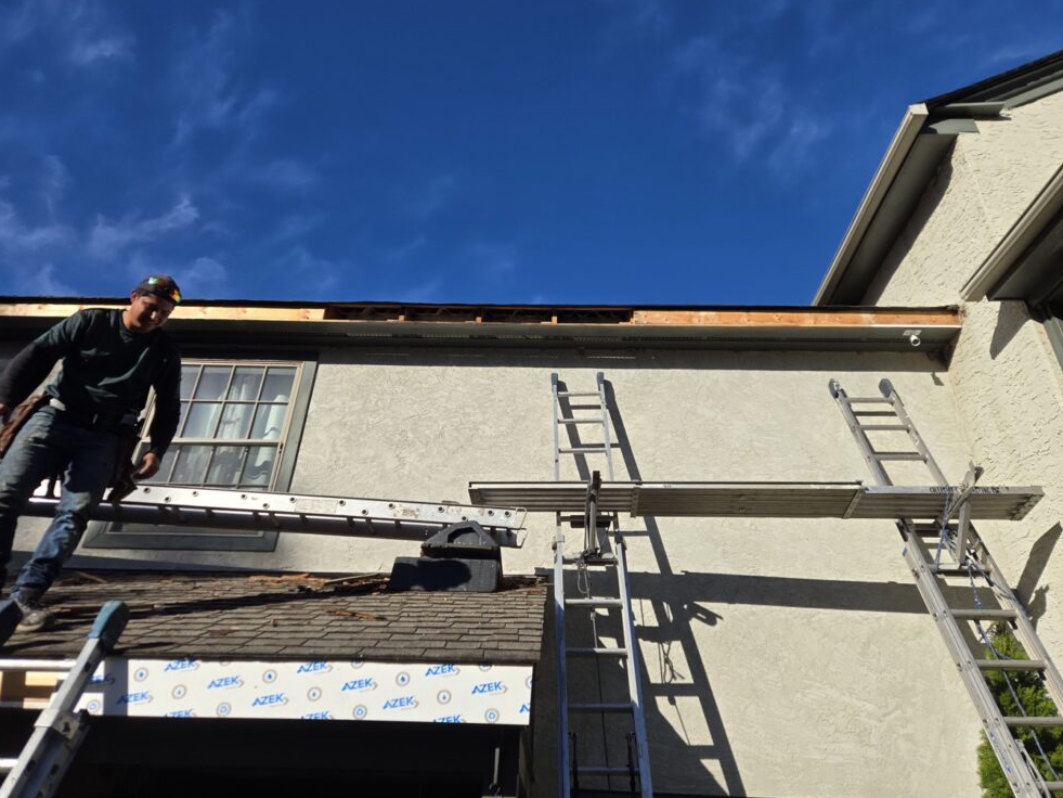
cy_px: 386
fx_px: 737
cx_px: 531
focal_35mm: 24
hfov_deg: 71.6
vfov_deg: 56.8
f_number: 1.8
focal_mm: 5.4
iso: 25
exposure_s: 1/1946
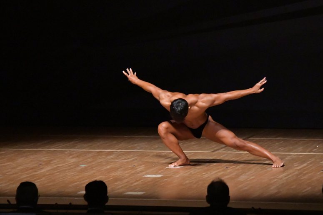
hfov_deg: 8.1
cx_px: 162
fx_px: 2287
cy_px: 108
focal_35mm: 255
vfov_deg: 5.4
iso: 12800
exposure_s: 1/400
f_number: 5.6
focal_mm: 170
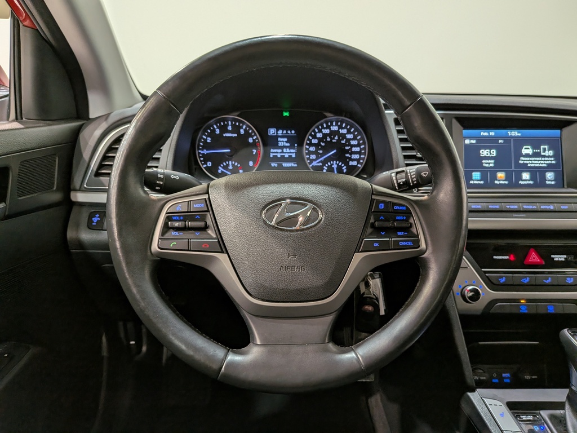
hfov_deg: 71.6
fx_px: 400
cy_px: 216
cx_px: 288
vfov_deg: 56.8
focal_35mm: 24
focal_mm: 4.53
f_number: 1.7
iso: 173
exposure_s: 1/100
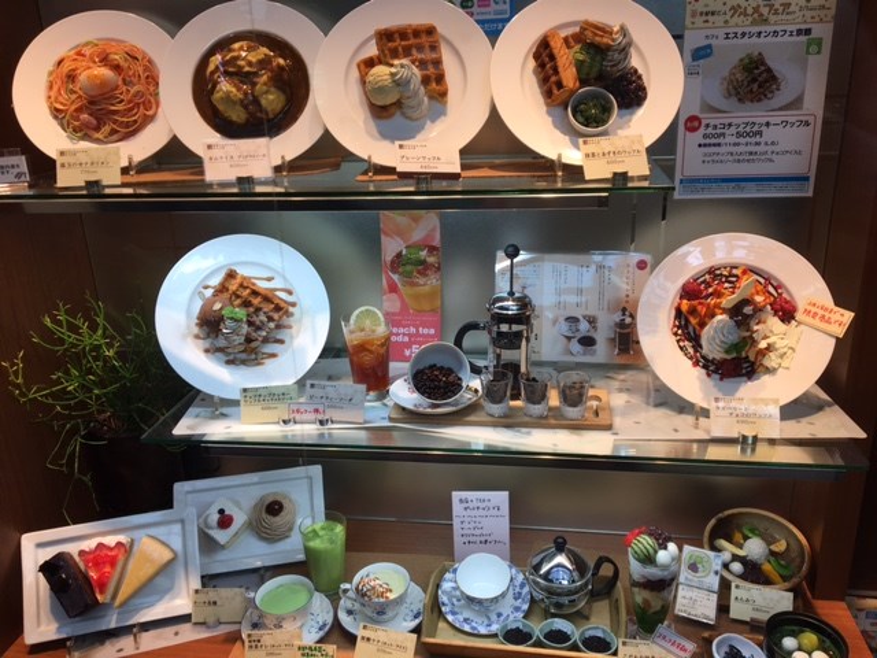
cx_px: 438
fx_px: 735
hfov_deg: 61.7
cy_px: 329
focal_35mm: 29
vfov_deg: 48.2
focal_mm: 4.15
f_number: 2.2
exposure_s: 1/60
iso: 32
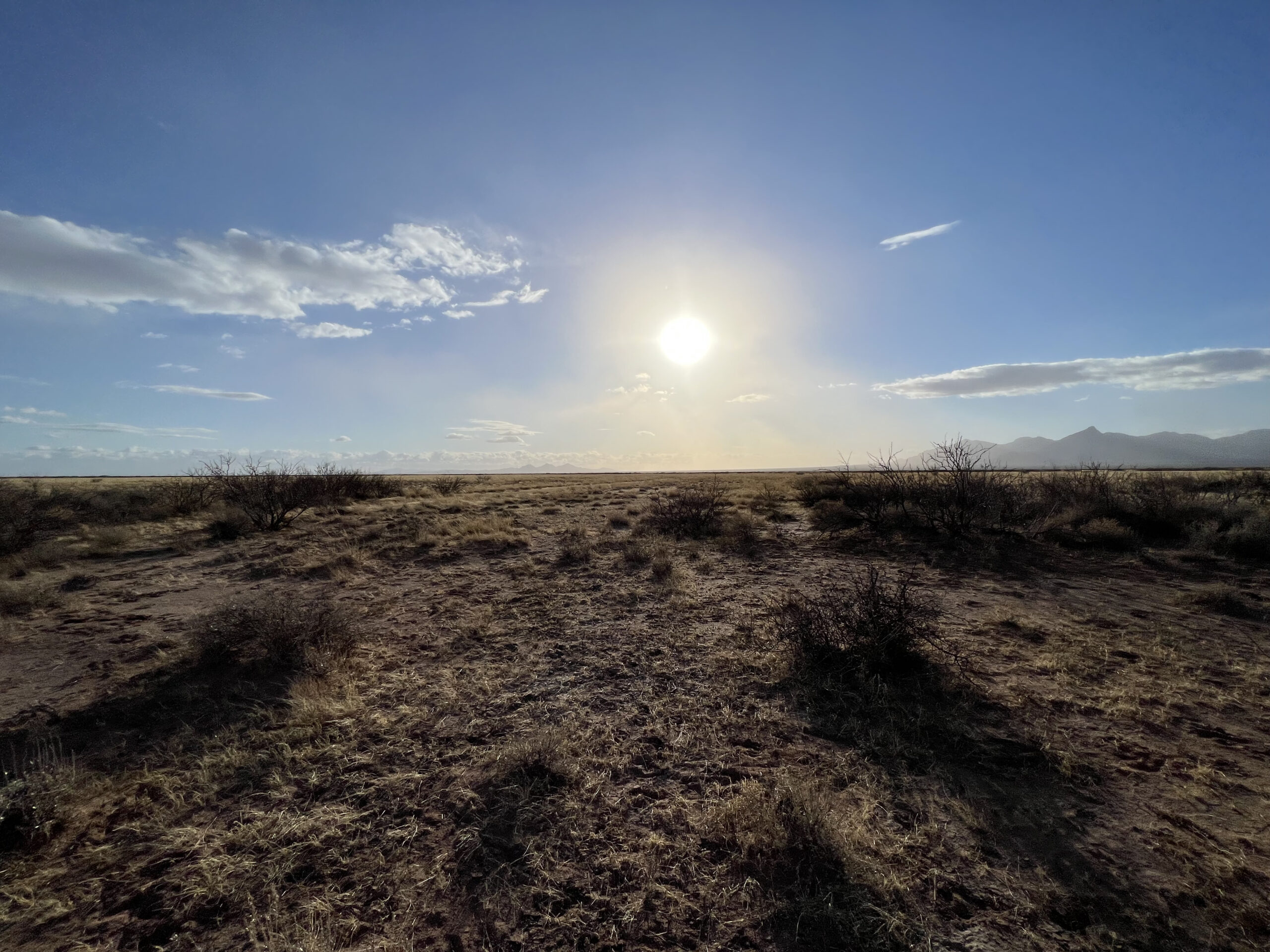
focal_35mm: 13
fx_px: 477
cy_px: 476
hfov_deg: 106.2
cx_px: 635
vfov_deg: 89.9
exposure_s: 1/6494
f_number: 1.8
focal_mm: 1.57
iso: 25
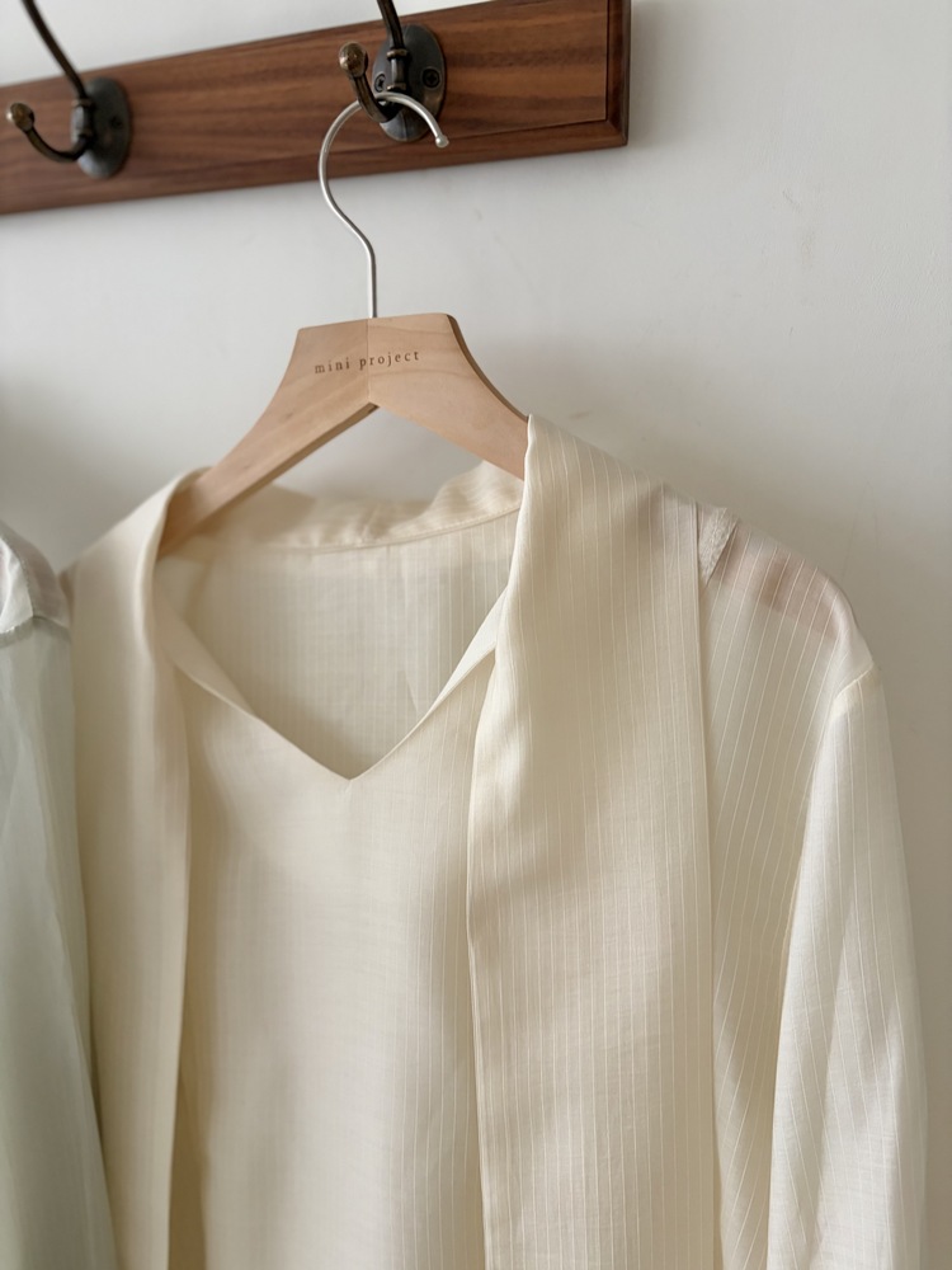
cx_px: 476
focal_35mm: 26
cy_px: 635
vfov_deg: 67.3
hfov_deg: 53.1
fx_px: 953
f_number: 1.6
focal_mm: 5.96
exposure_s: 1/60
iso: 200
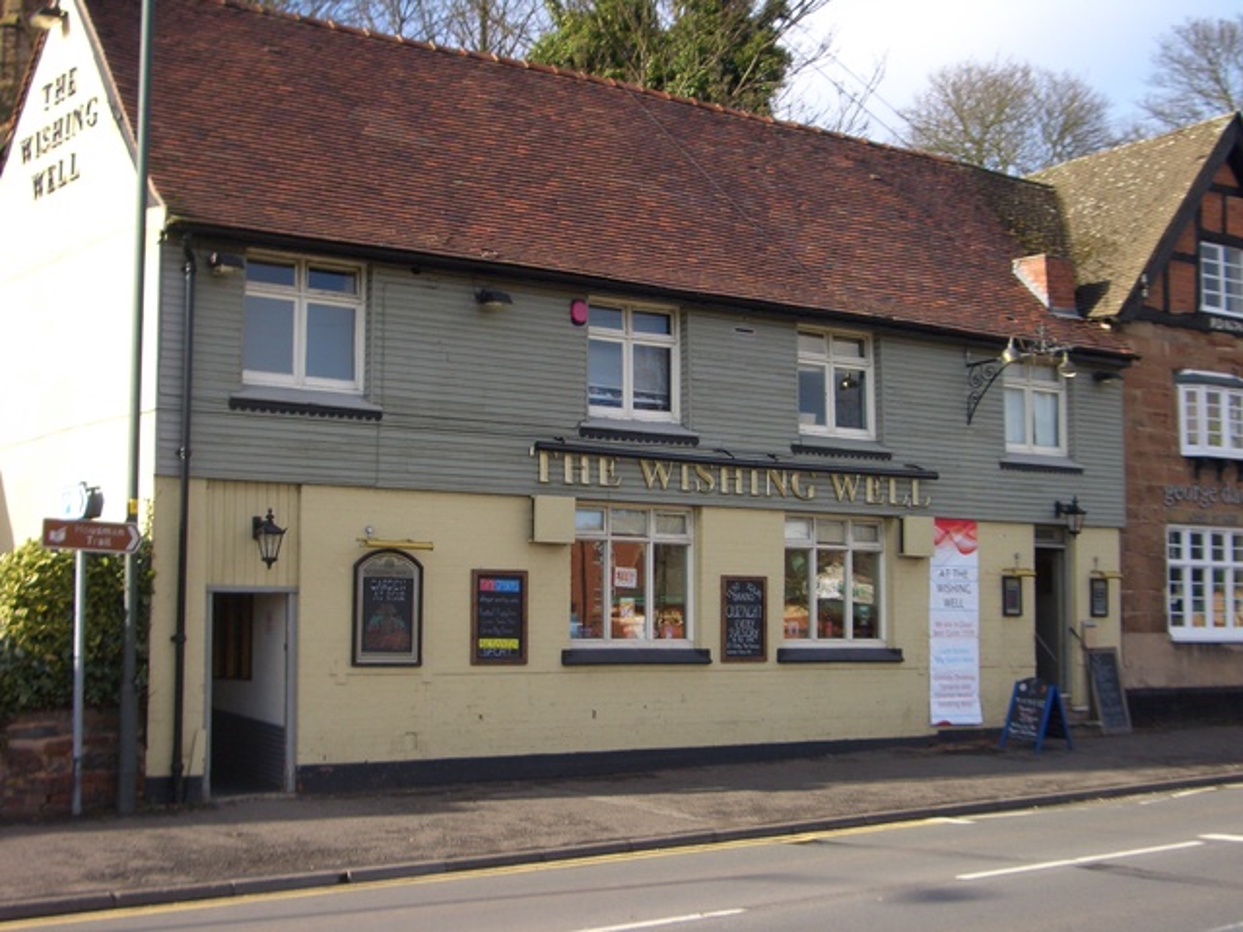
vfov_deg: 29.7
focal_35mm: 49
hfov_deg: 38.9
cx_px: 622
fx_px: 1760
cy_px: 466
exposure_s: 1/320
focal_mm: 8.2
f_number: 3.1
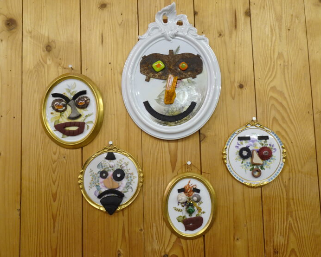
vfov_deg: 54.9
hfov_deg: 66.0
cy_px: 125
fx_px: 247
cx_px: 170
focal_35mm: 26
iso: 160
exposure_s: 1/30
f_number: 3.5
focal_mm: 4.25
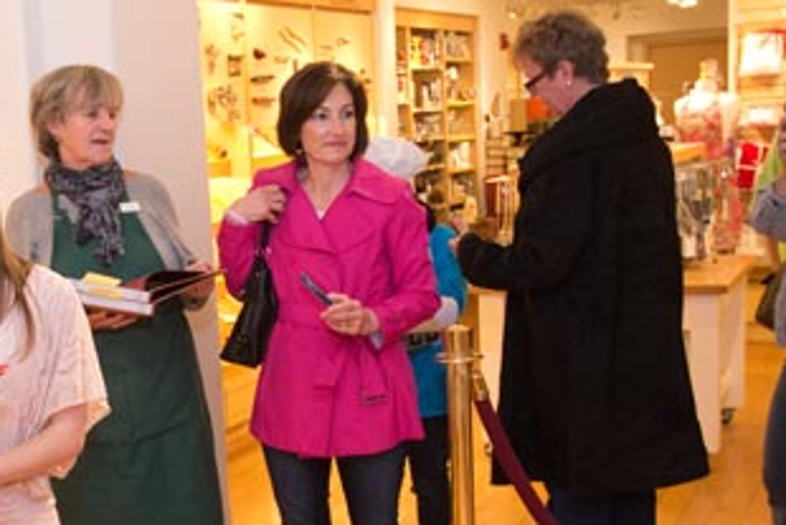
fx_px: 1287
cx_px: 134
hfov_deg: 32.8
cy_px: 369
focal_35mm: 59
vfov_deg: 22.9
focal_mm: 21
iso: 1600
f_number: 5
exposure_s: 1/60
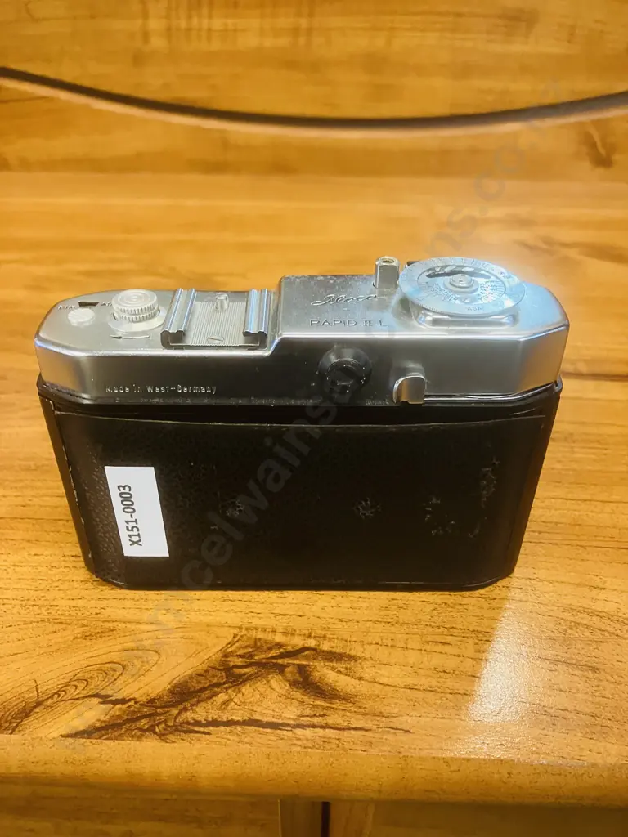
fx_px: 677
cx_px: 314
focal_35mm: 28
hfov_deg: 49.7
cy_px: 418
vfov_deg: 63.4
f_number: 1.8
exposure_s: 1/50
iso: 250
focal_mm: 3.99
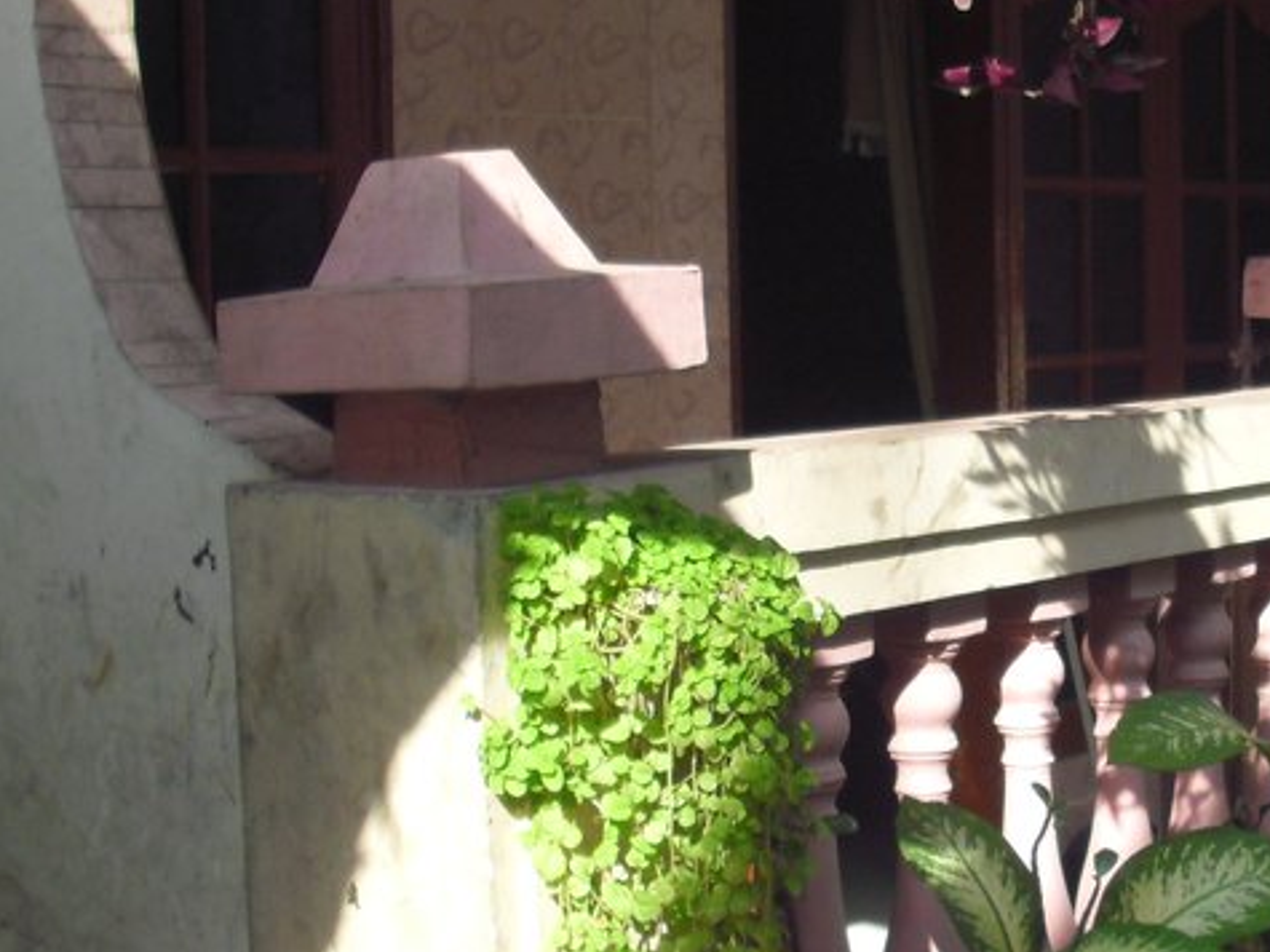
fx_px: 3008
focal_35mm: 82
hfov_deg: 23.5
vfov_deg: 18.0
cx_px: 1003
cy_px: 505
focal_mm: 6.2
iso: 100
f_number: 8
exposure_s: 1/80
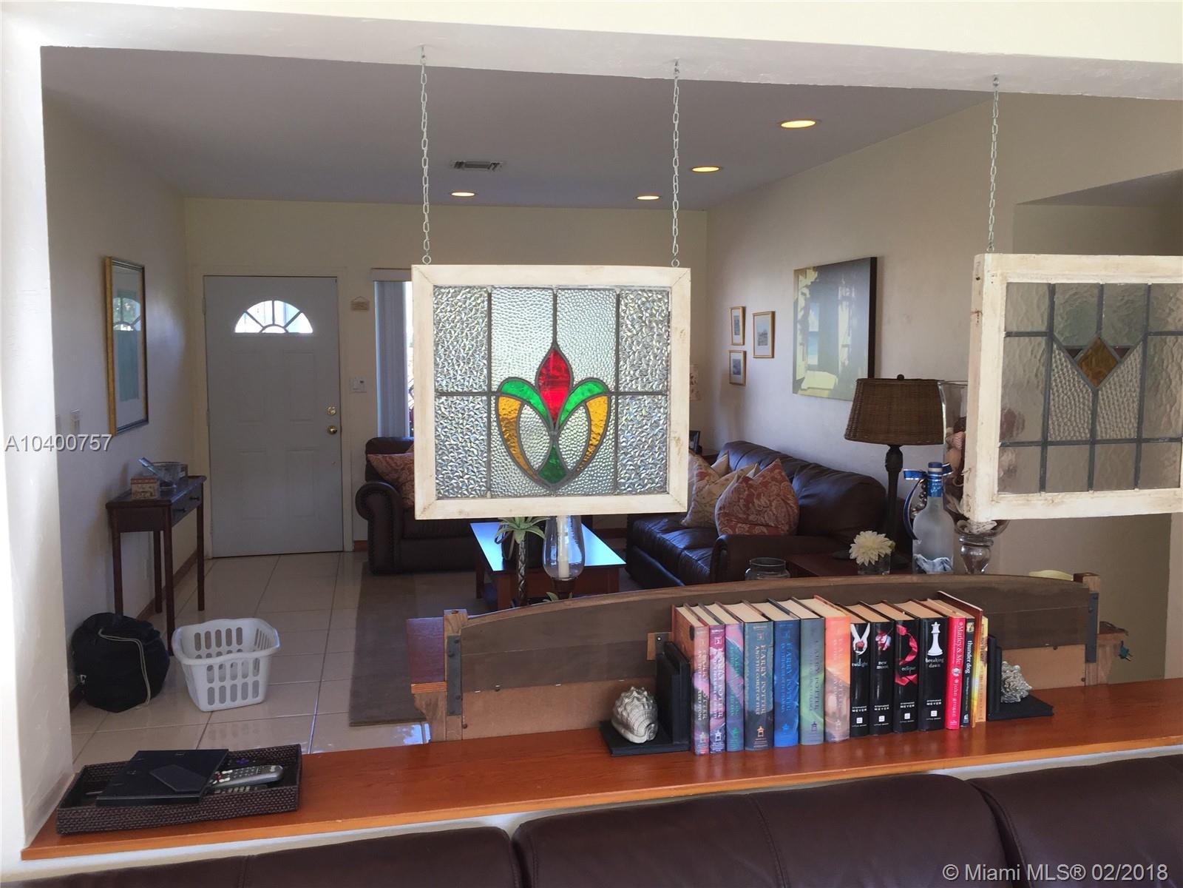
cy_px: 444
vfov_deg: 48.2
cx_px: 592
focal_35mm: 29
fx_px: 991
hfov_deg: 61.7
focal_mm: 4.15
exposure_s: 1/120
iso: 50
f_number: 2.2
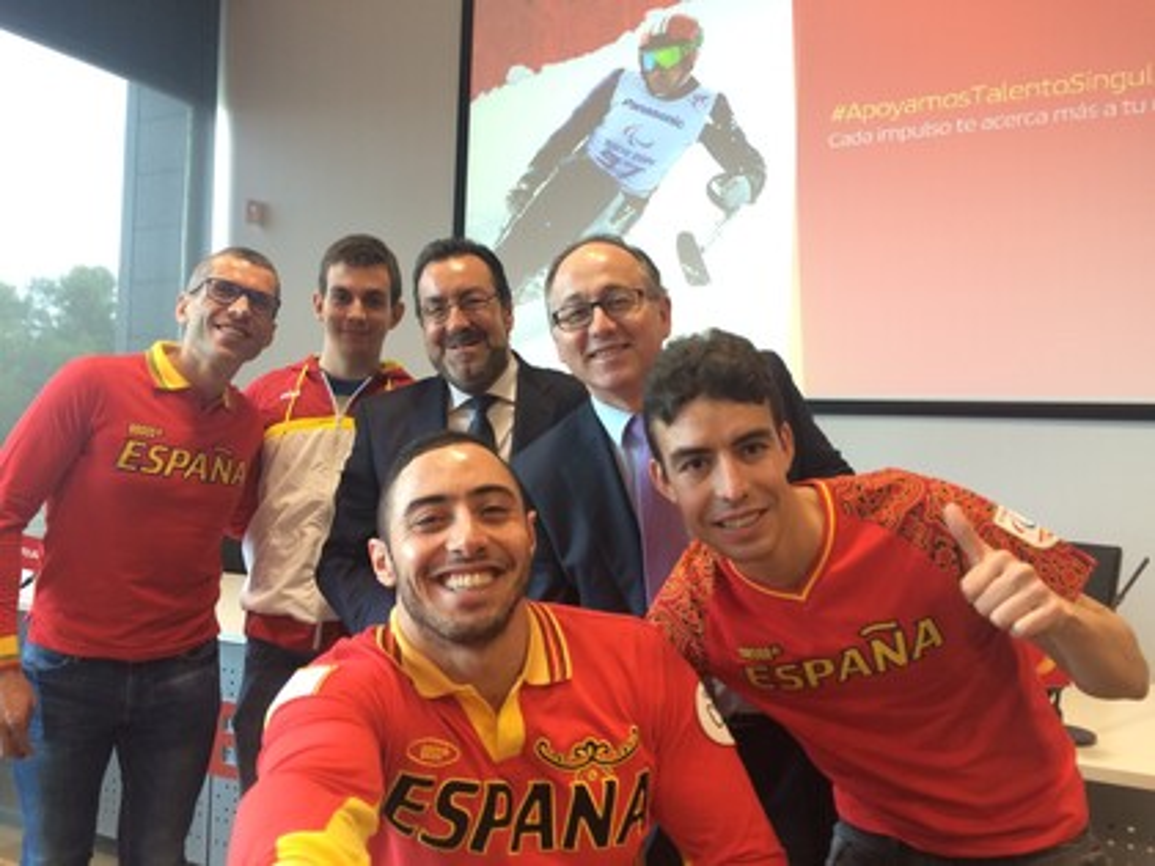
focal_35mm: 29
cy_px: 433
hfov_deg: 61.7
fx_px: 968
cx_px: 578
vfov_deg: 48.2
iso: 100
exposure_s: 1/33
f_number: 2.2
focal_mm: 4.15
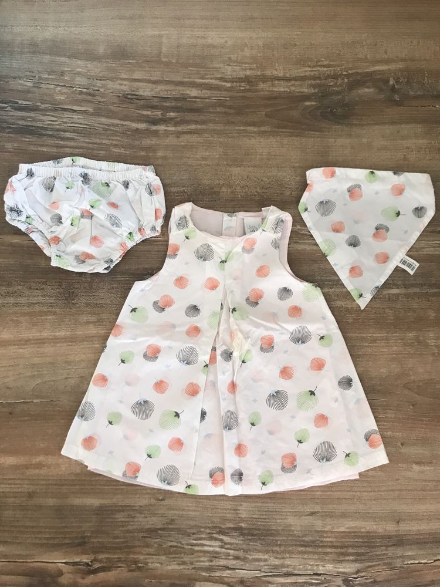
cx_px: 220
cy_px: 294
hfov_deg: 49.7
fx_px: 475
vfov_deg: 63.4
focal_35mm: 28
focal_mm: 3.99
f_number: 1.8
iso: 50
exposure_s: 1/17
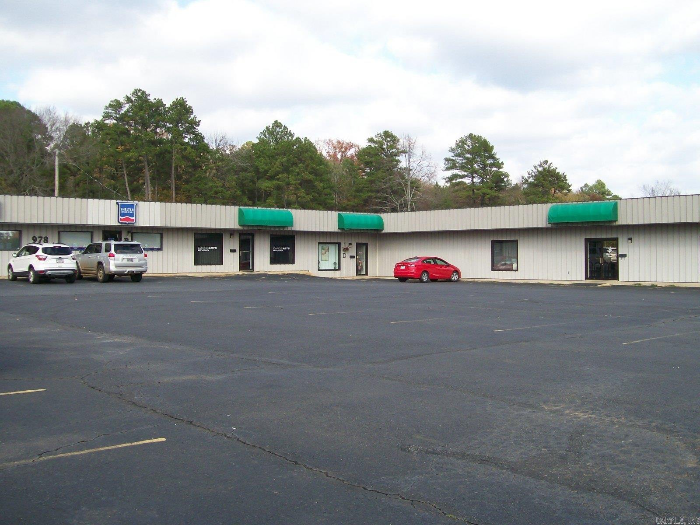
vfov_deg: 39.7
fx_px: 728
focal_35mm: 36
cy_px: 262
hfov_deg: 51.4
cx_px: 350
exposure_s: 1/678
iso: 80
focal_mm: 6
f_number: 2.7
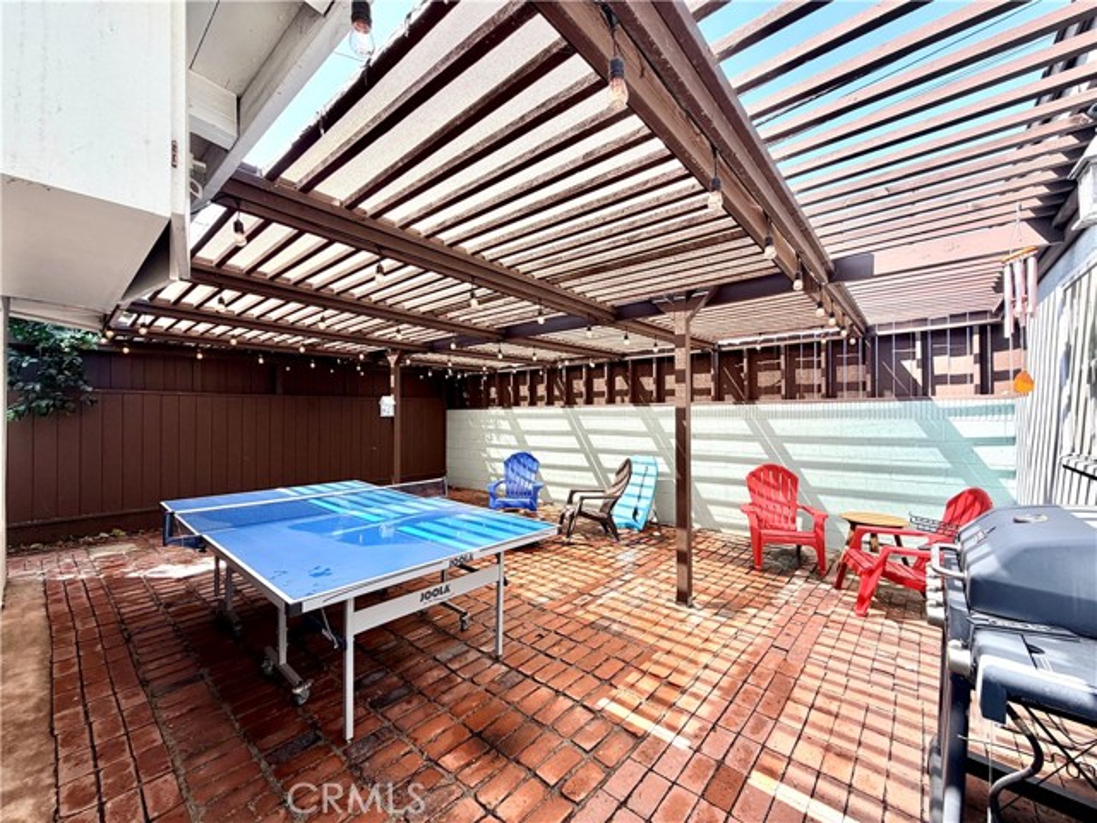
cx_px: 548
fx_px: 444
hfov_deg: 102.1
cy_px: 412
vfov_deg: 85.7
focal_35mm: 14
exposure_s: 1/244
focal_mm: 2.22
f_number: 2.2
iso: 40
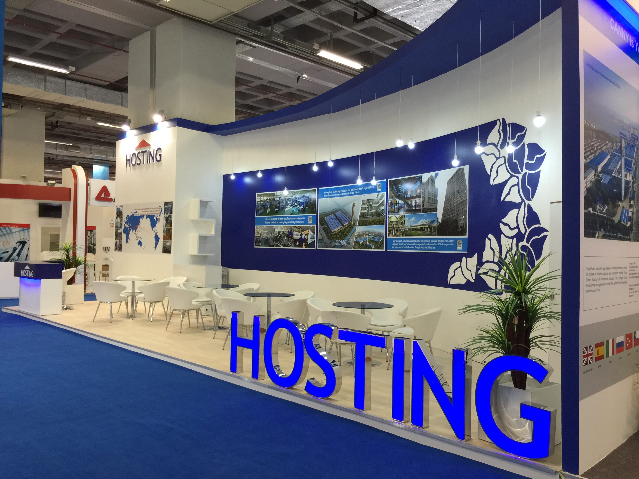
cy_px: 240
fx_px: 535
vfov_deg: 48.2
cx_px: 320
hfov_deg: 61.7
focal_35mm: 29
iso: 64
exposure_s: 1/33
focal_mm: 4.15
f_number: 2.2
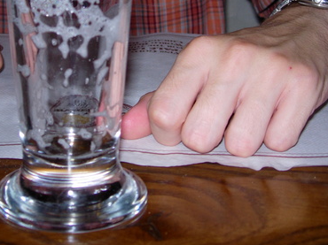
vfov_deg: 20.4
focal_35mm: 71
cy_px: 34
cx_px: 131
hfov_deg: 27.4
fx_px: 672
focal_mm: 8.5
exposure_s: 1/64
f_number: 2.9
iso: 79
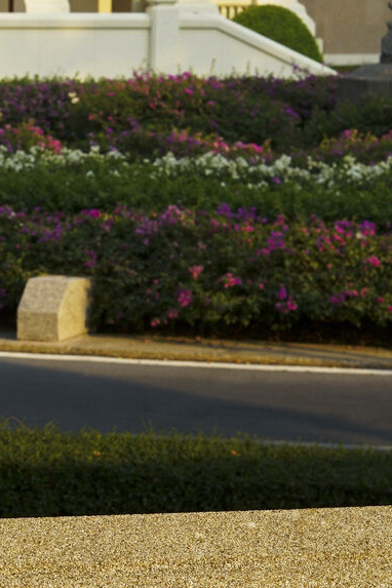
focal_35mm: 157
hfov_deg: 8.6
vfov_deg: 13.0
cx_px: -185
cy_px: 438
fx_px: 2564
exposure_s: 1/160
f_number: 10
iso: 250
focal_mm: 50
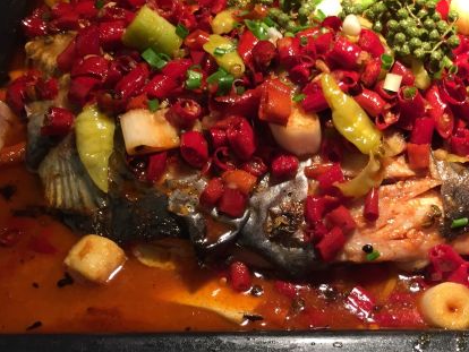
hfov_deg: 38.1
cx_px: 341
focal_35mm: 49
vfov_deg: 29.7
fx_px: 664
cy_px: 169
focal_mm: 4.15
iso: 100
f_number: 2.2
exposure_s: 1/33
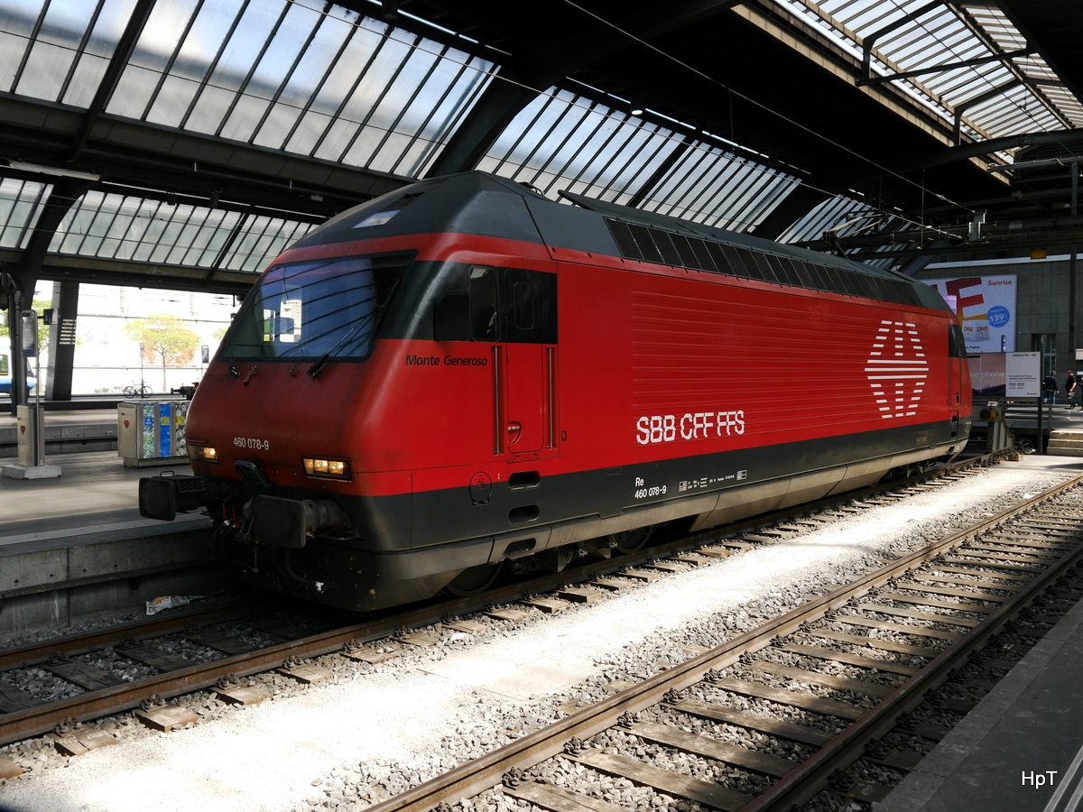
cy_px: 406
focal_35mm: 30
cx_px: 542
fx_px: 939
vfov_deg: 46.8
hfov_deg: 60.0
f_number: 5
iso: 160
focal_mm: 15
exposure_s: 1/200
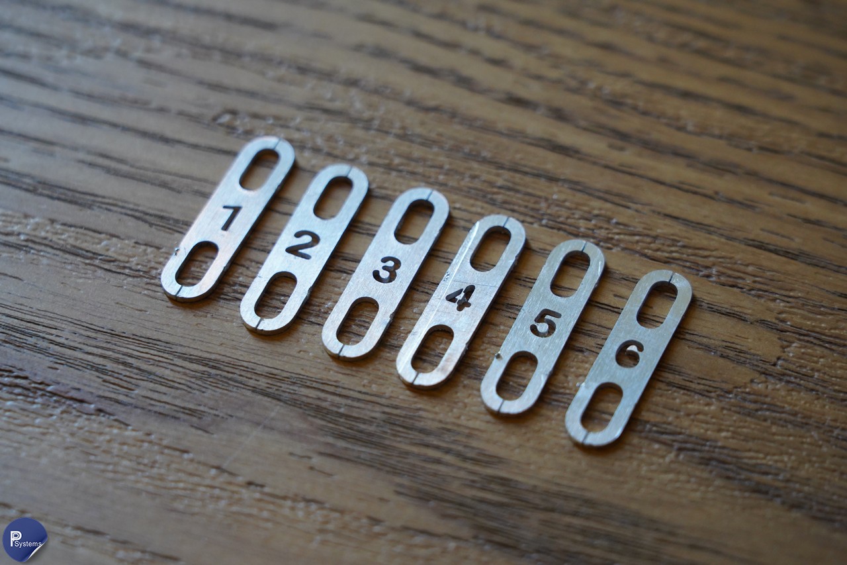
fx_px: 2470
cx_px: 424
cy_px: 282
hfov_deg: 19.5
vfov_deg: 13.0
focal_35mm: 105
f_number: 7.1
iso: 3200
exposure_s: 1/125
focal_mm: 105
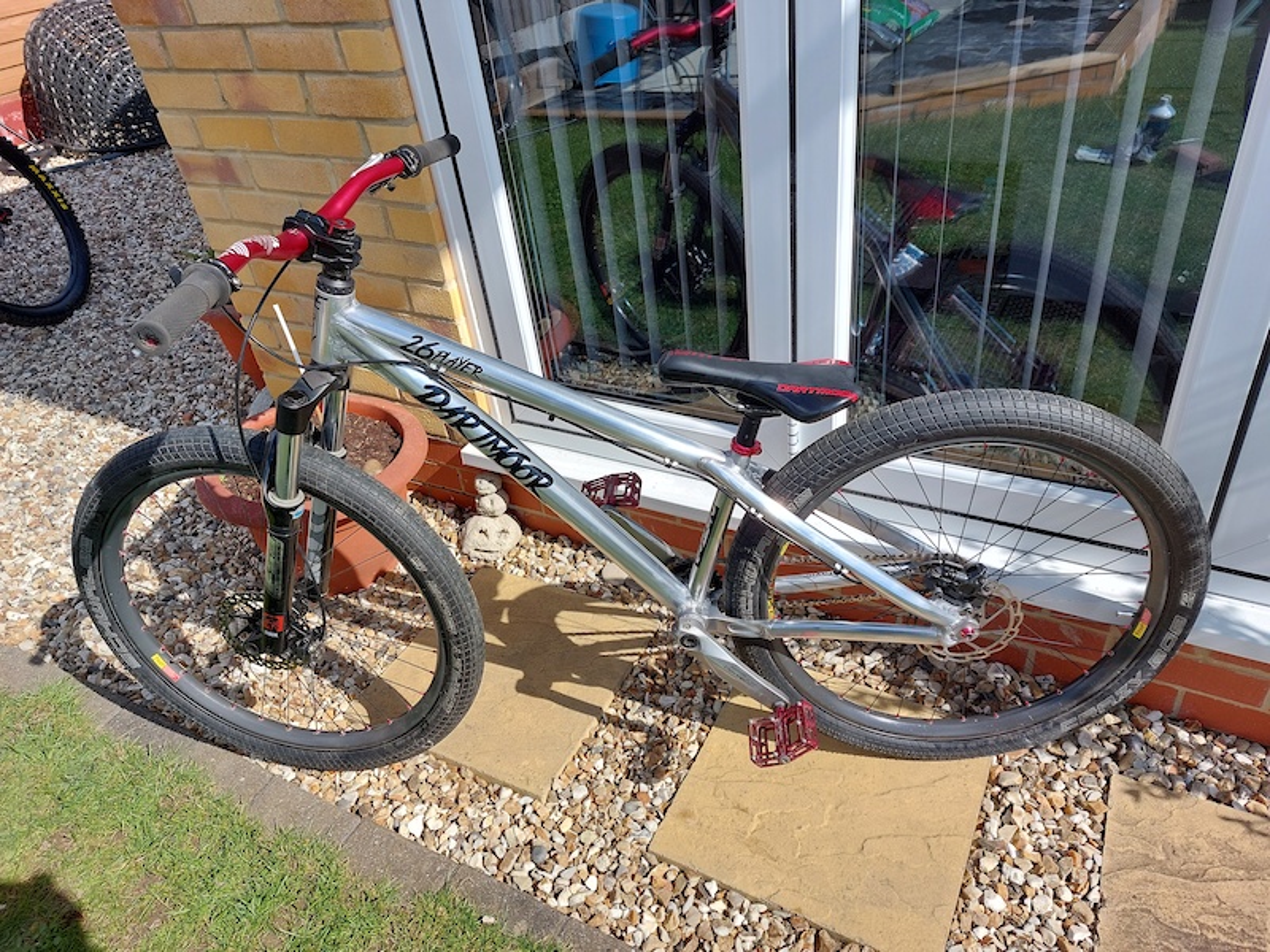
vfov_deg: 56.8
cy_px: 476
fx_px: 881
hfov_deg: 71.6
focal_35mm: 24
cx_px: 635
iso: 25
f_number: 1.8
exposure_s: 1/866
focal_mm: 5.23
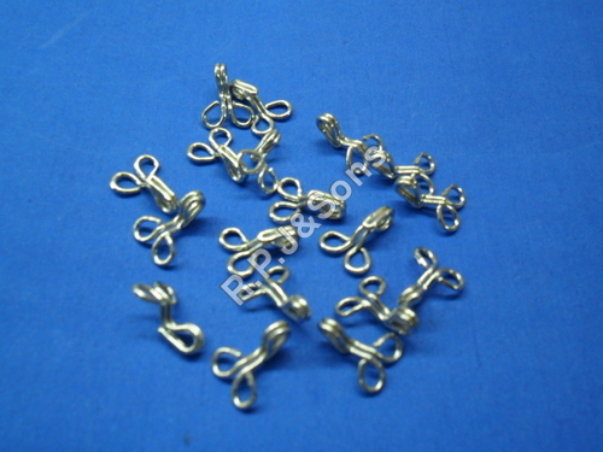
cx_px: 302
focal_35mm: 37
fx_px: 645
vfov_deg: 38.7
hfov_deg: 50.1
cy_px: 226
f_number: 4
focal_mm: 6.6
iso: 200
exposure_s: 1/4
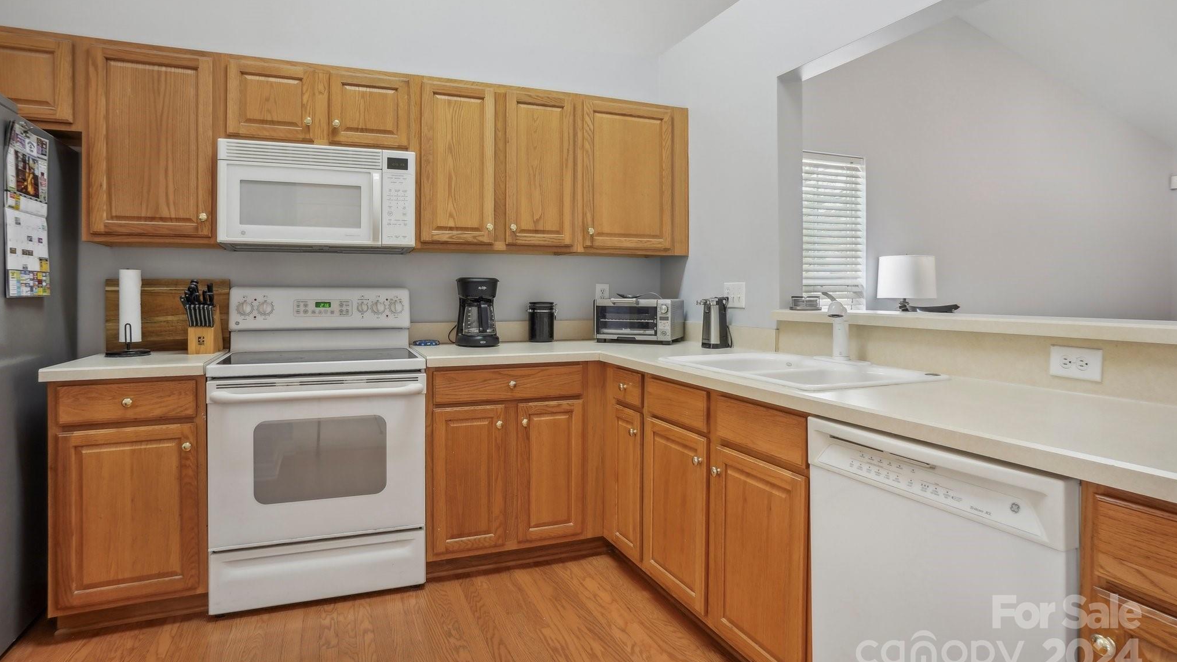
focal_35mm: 19
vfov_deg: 58.3
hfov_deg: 89.6
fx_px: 593
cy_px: 308
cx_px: 590
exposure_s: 1/8
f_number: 8
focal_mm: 18
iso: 400
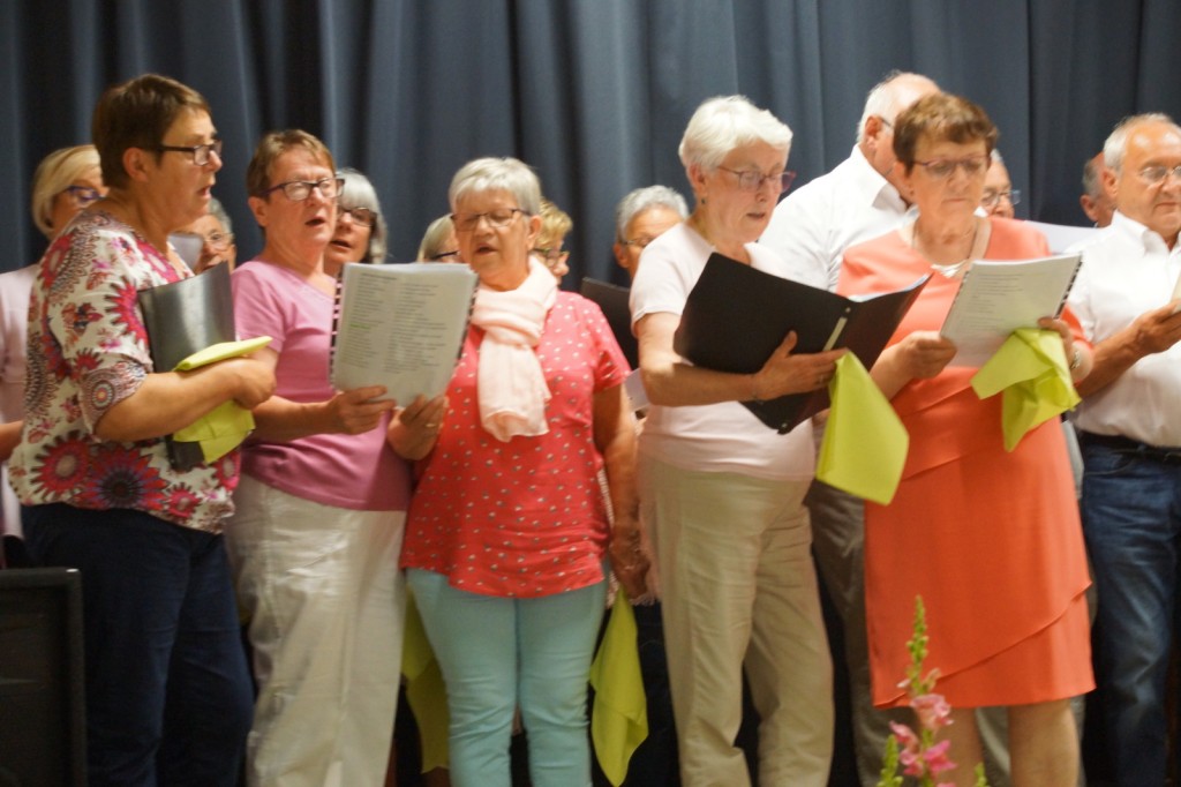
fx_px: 2459
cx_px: 590
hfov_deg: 27.0
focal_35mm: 75
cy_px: 394
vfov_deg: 18.2
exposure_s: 1/20
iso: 1600
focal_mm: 50
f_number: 5.6
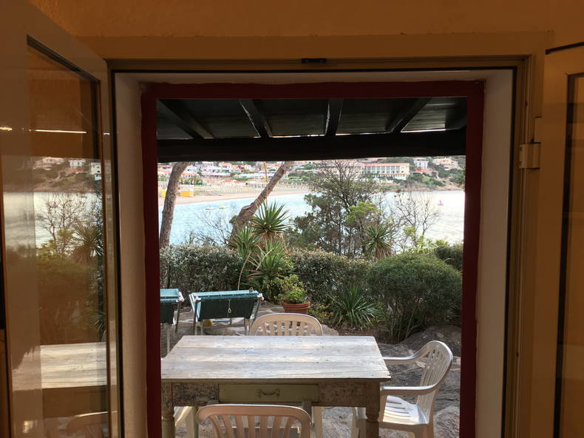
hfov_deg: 61.7
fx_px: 489
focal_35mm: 29
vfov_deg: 48.2
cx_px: 292
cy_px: 219
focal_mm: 4.15
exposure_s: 1/33
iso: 40
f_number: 2.2
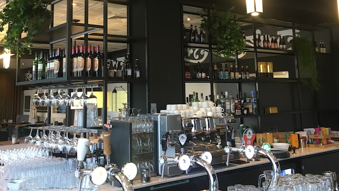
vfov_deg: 27.0
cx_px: 169
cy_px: 27
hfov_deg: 47.4
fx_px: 387
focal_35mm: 43
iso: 125
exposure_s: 1/33
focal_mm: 4.15
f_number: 2.2
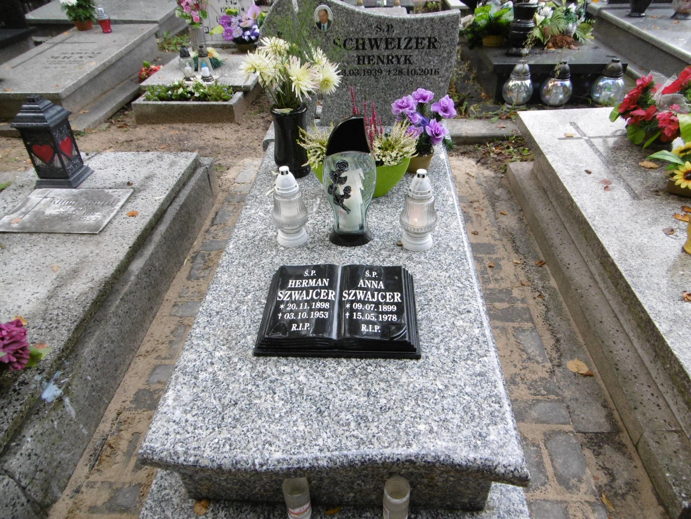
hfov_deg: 71.6
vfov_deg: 56.8
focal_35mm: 24
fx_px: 479
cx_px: 346
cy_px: 260
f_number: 3.1
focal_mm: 4.3
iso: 100
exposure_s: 1/60
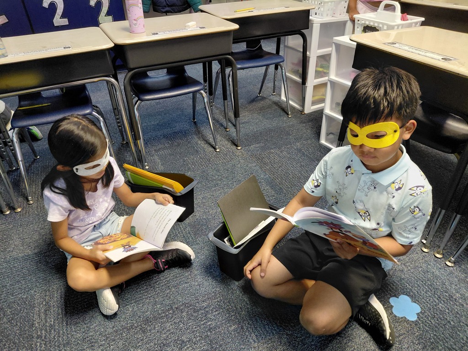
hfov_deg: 69.4
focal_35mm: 25
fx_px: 338
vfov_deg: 54.9
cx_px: 234
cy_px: 176
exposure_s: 1/60
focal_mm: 4.69
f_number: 1.8
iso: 320
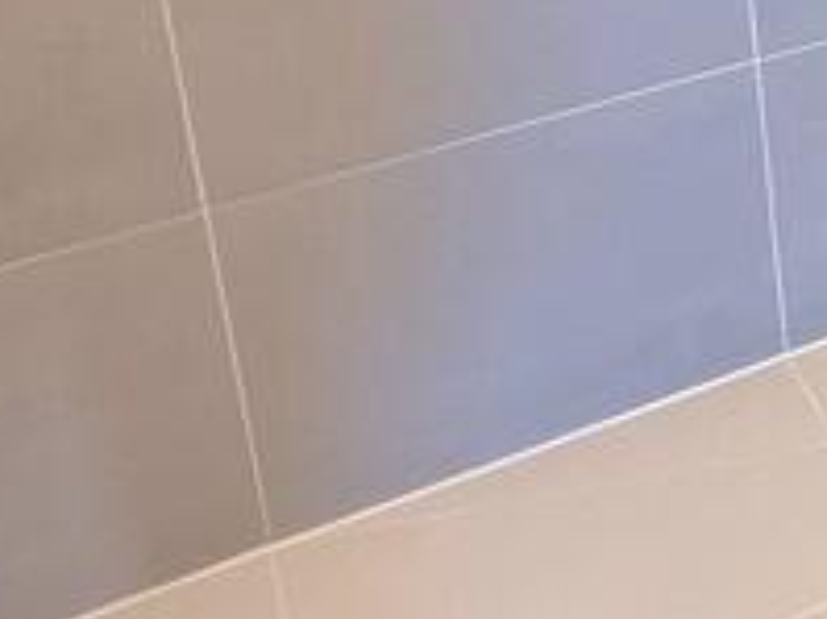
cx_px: 1400
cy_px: -312
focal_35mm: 67
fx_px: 1600
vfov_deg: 19.2
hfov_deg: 21.5
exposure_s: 1/30
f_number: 2.2
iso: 320
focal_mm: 2.2
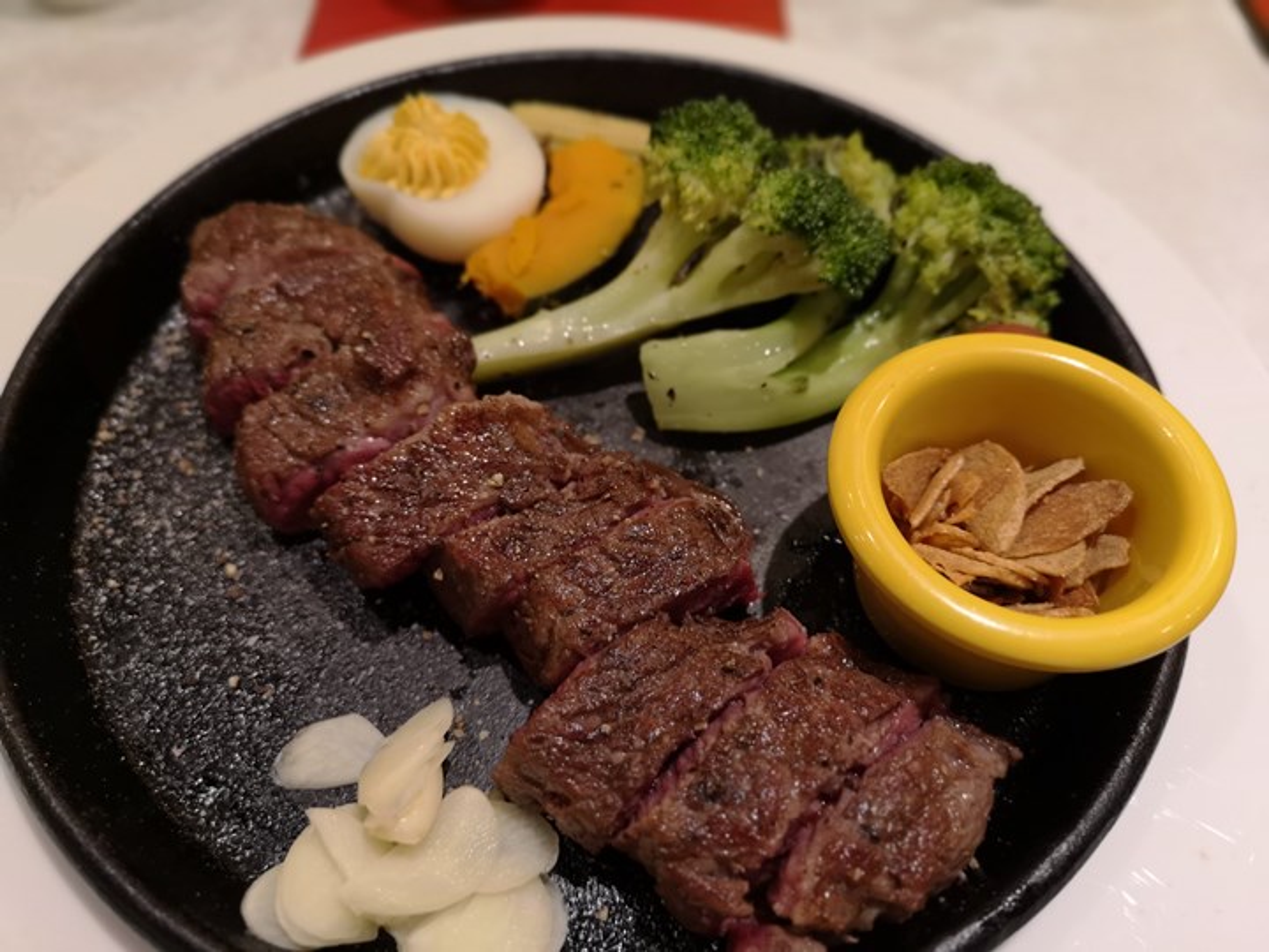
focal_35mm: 27
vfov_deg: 51.4
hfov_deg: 65.3
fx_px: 990
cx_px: 634
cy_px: 476
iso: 160
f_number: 4
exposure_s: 1/40
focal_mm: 3.95
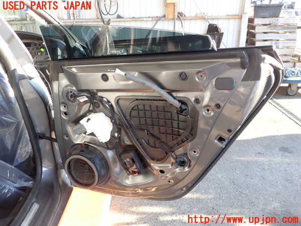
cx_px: 150
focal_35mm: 30
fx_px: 261
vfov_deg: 46.8
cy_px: 113
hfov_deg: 60.0
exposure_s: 1/60
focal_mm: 5.4
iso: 100
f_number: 2.3
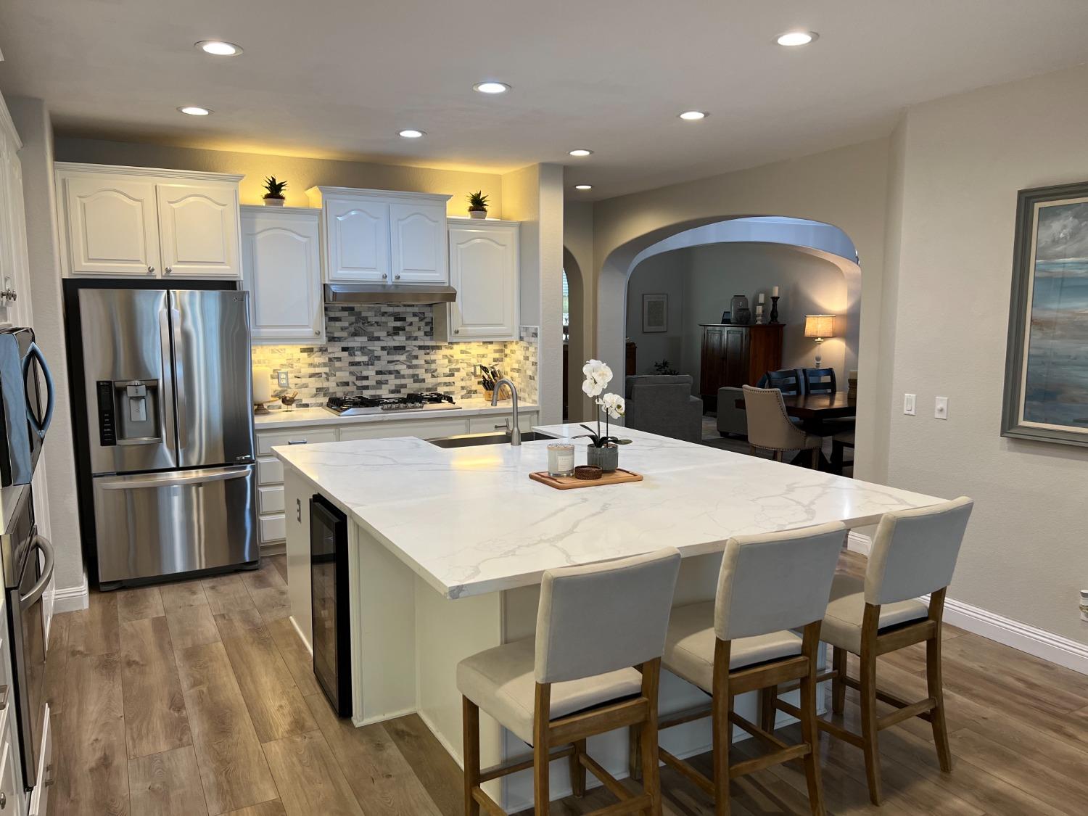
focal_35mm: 26
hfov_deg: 67.3
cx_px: 544
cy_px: 408
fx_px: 817
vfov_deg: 53.1
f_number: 1.5
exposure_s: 1/120
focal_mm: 5.7
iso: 100
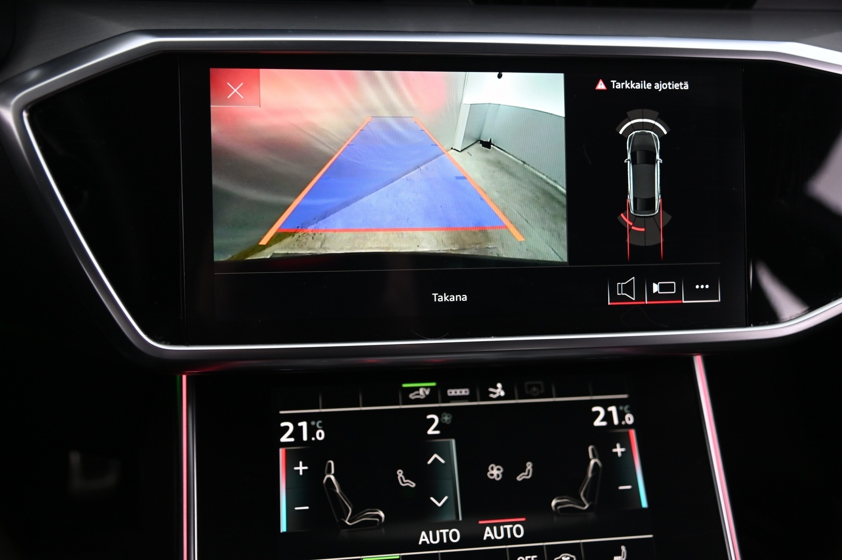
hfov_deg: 50.7
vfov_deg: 35.0
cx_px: 421
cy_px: 280
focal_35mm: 38
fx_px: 888
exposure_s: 1/25
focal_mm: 38
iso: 2000
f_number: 4
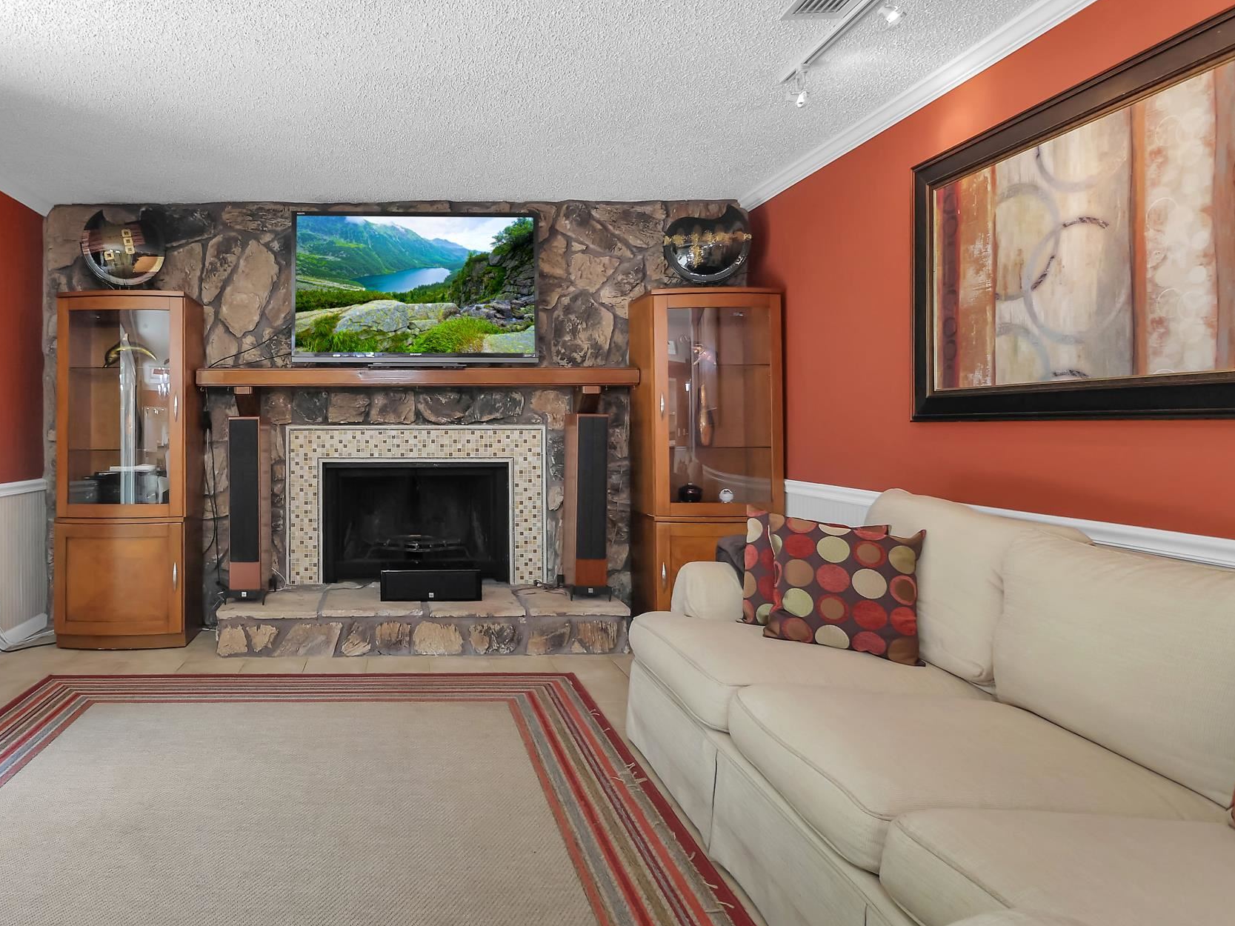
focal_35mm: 21
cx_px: 376
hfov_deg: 75.5
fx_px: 749
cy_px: 453
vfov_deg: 63.4
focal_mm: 7
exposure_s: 1/50
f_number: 4
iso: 400
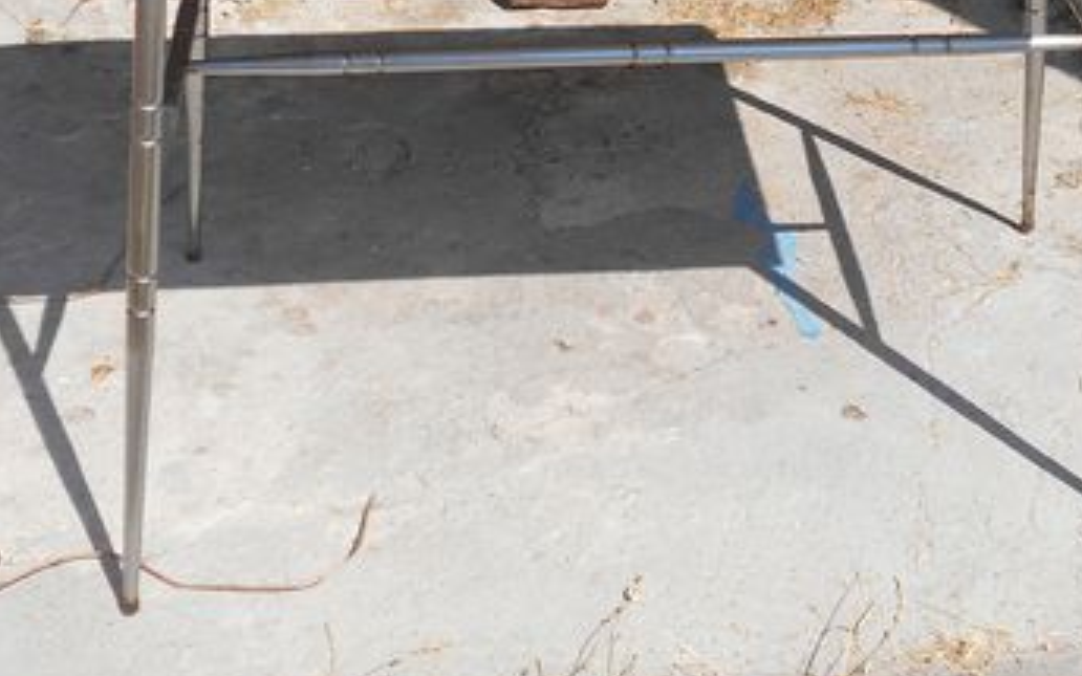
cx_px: 632
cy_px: 22
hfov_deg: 28.5
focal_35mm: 72
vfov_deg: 17.7
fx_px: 2123
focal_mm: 6.7
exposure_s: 1/640
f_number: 3.9
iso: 80
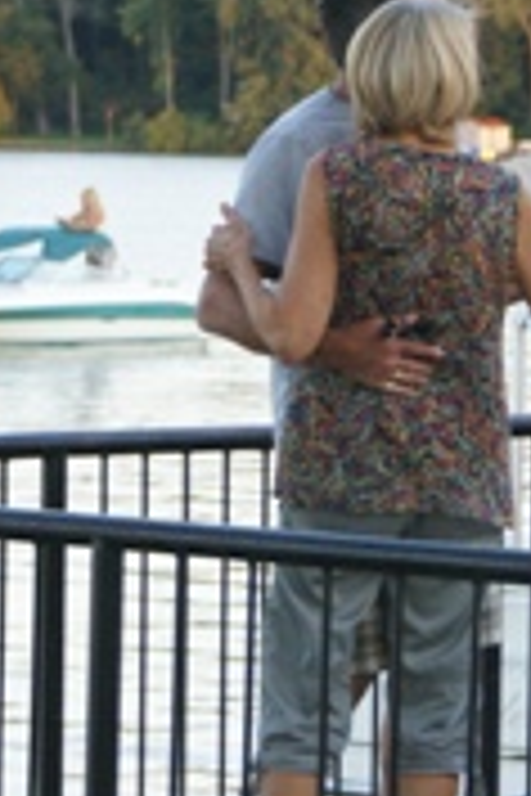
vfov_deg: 7.7
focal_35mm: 266
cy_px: 477
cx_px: 374
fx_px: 5885
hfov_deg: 5.2
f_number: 5.6
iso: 320
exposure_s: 1/125
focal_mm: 70
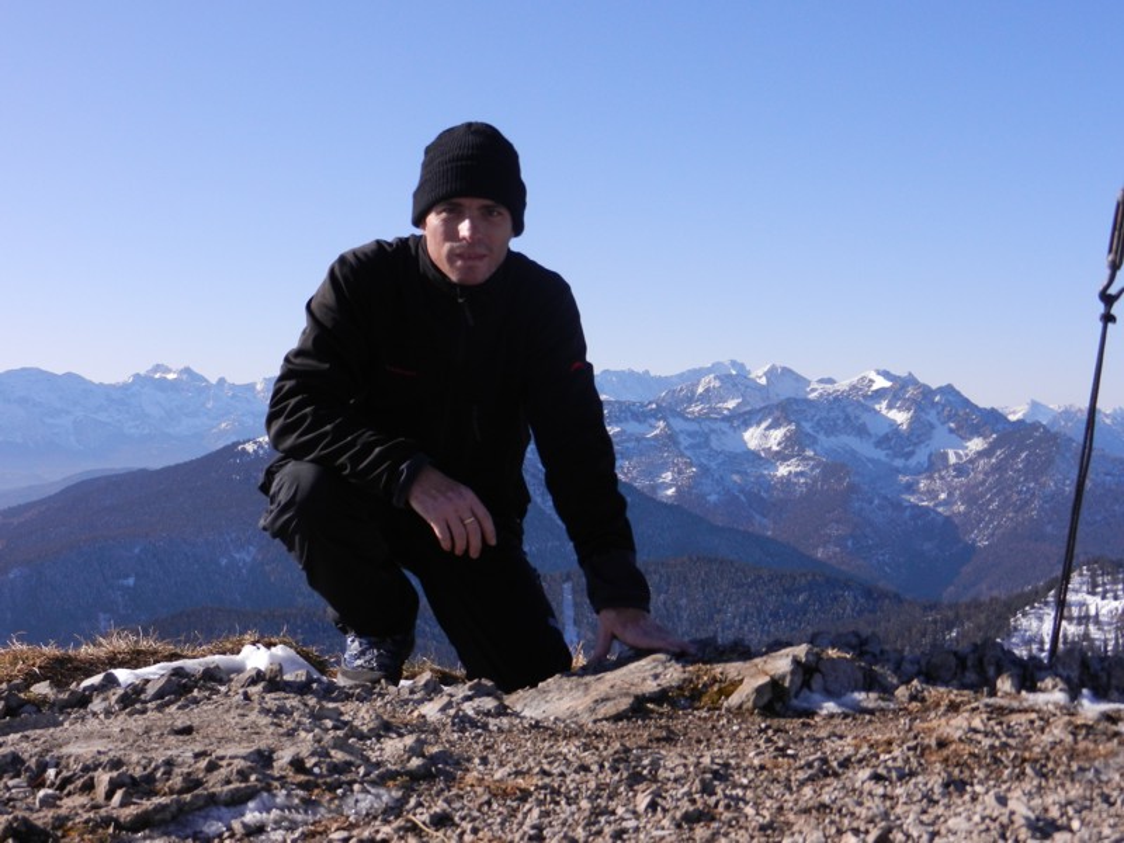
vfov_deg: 27.5
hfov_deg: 36.2
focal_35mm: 53
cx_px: 562
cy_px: 422
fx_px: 1721
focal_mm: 9.4
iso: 160
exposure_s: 1/1250
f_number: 4.4
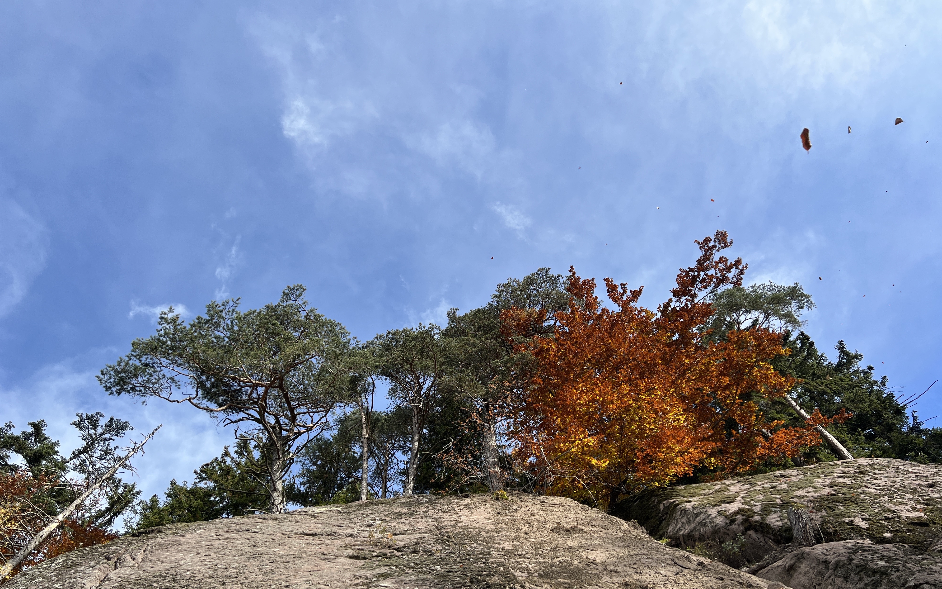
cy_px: 344
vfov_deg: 44.4
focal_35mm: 28
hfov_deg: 66.5
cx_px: 469
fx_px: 719
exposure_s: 1/2165
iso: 50
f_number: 1.5
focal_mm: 5.7
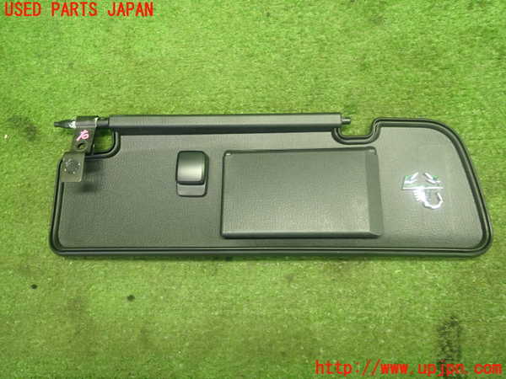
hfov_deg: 60.0
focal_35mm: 30
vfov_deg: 46.8
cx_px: 253
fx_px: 439
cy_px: 190
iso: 320
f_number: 2.3
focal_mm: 5.4
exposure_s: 1/30
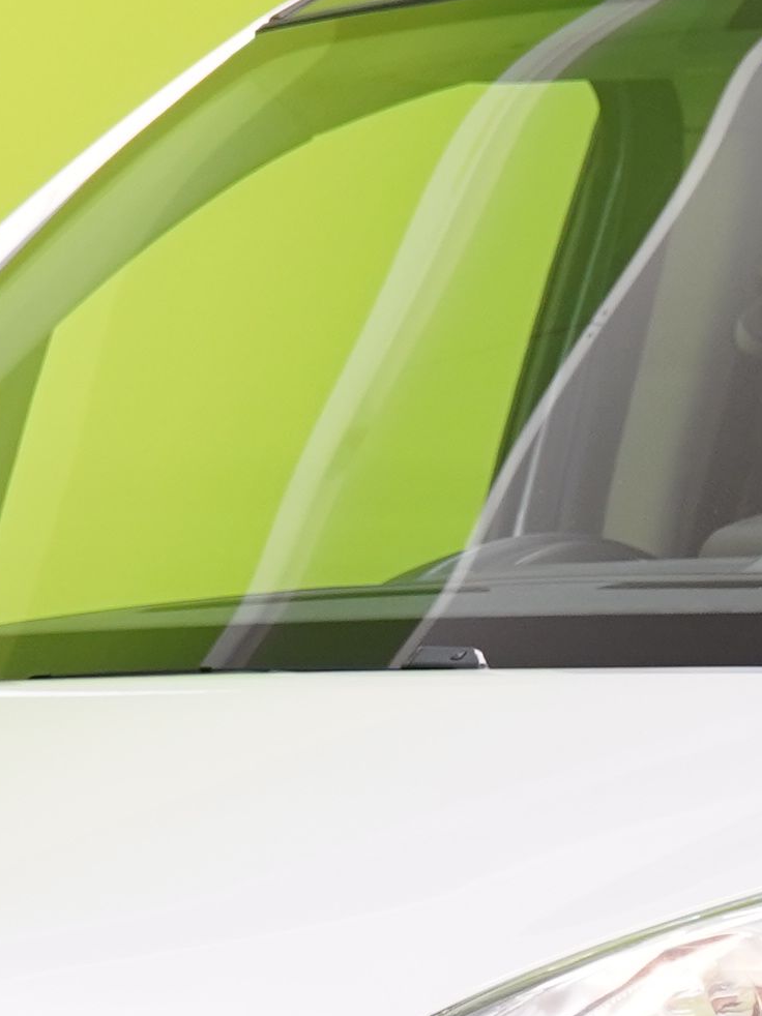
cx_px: 1020
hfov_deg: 4.4
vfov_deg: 5.9
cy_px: 877
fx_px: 9837
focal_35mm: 335
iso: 500
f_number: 5.6
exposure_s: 1/30
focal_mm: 57
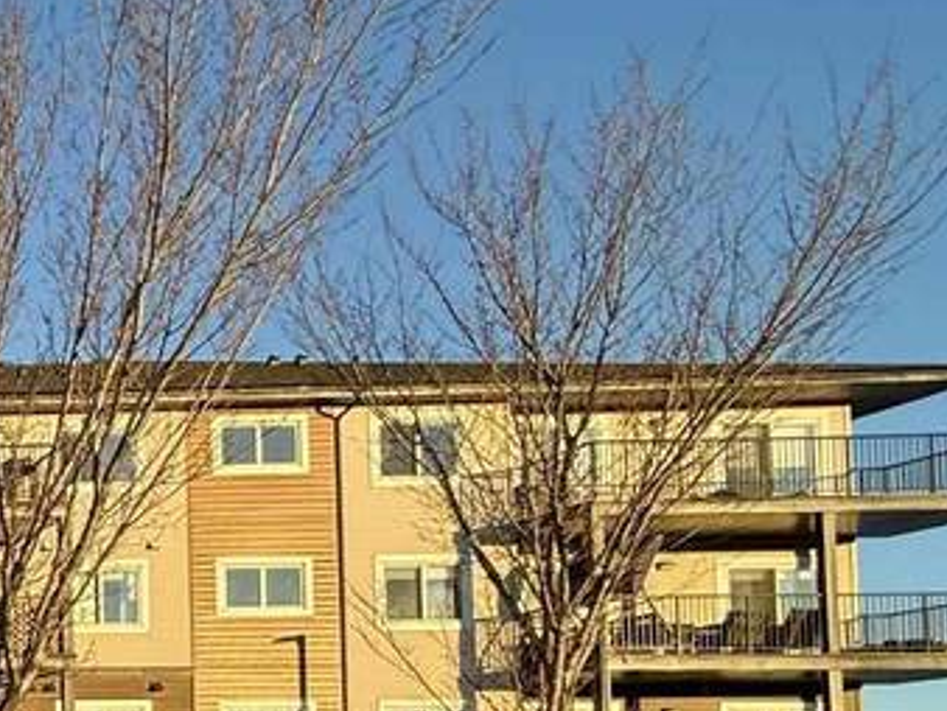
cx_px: -796
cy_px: 820
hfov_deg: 21.5
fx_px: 1451
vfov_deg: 25.2
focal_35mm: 53
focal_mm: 2.22
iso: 50
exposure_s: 1/607
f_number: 2.2
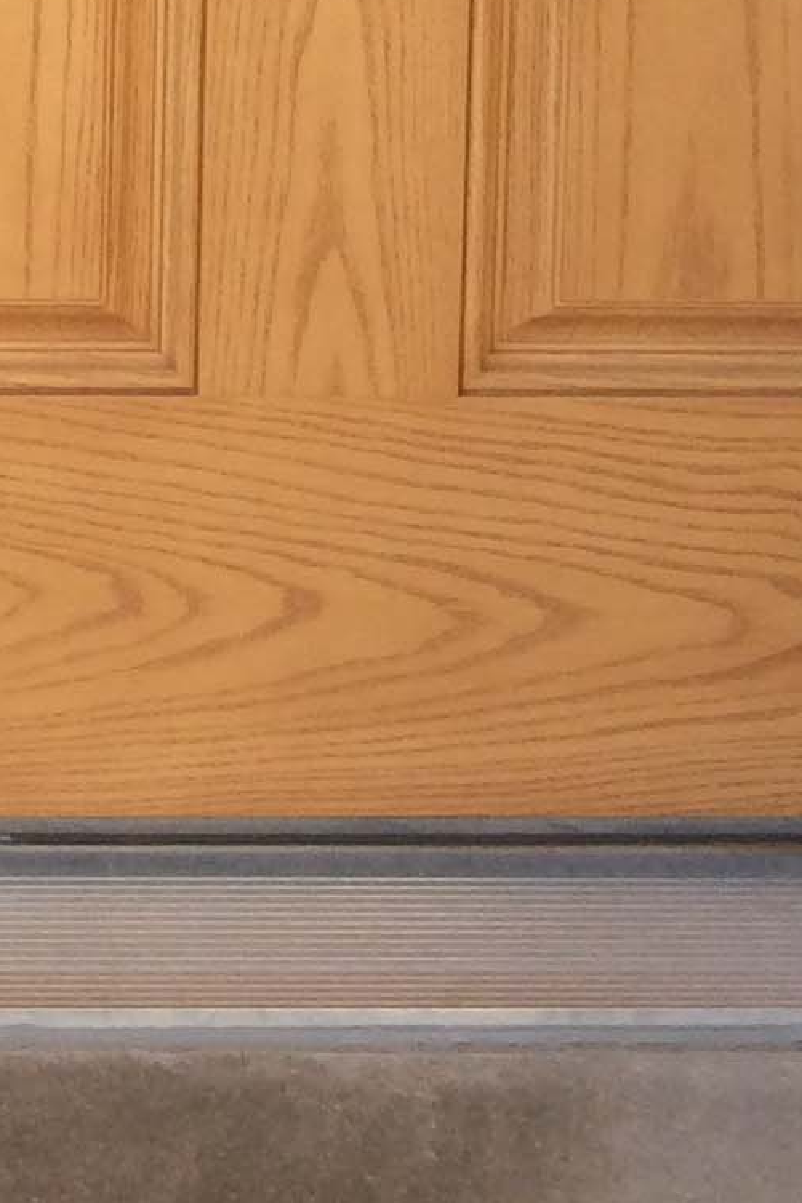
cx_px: -477
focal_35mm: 131
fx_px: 4379
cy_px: -1176
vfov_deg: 13.5
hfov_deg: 10.1
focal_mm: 4.15
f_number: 2.2
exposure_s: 1/471
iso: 32
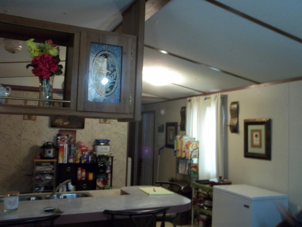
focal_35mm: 33
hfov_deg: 55.4
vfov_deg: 42.9
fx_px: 288
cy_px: 114
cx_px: 151
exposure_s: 1/8
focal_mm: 5.9
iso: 210
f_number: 3.3
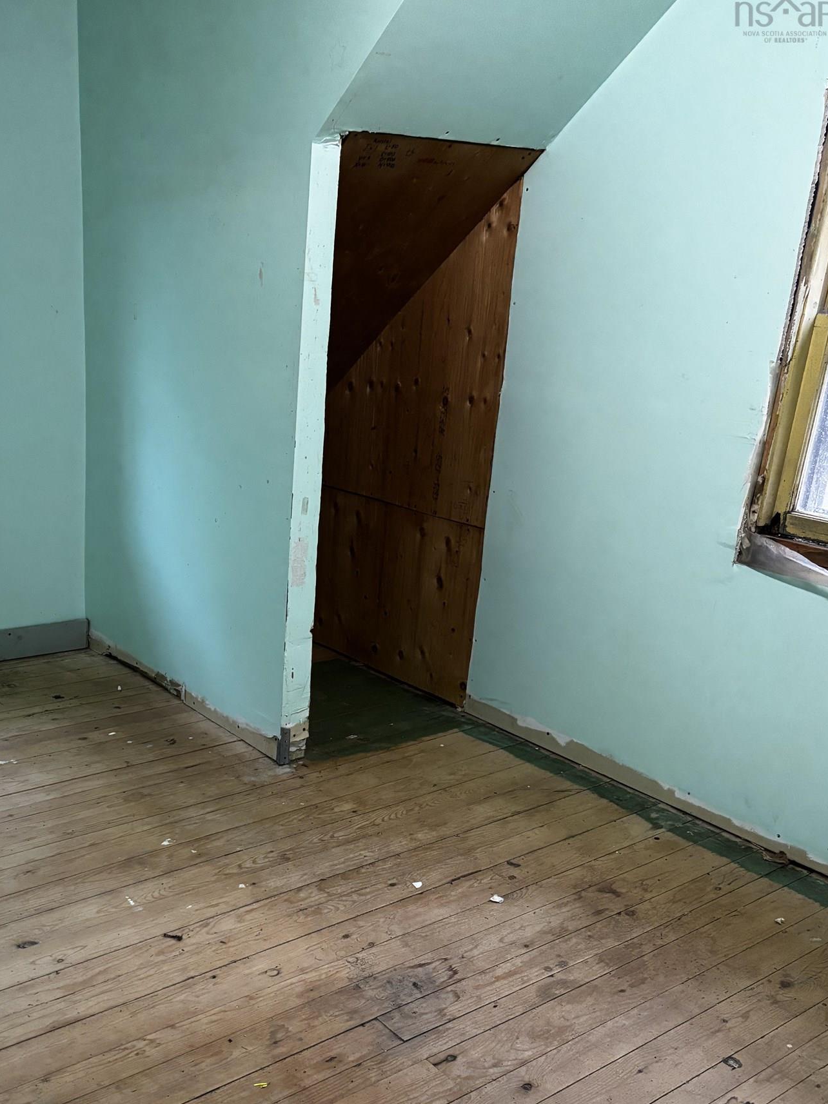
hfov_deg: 40.3
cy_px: 722
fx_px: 1116
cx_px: 288
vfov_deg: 51.8
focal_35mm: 35
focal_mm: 5.96
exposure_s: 1/60
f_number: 1.6
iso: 400
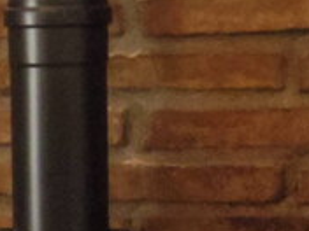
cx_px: -119
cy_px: 273
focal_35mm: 218
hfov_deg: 8.9
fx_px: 1946
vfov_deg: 6.8
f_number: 3.5
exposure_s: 1/25
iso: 2500
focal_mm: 8.7
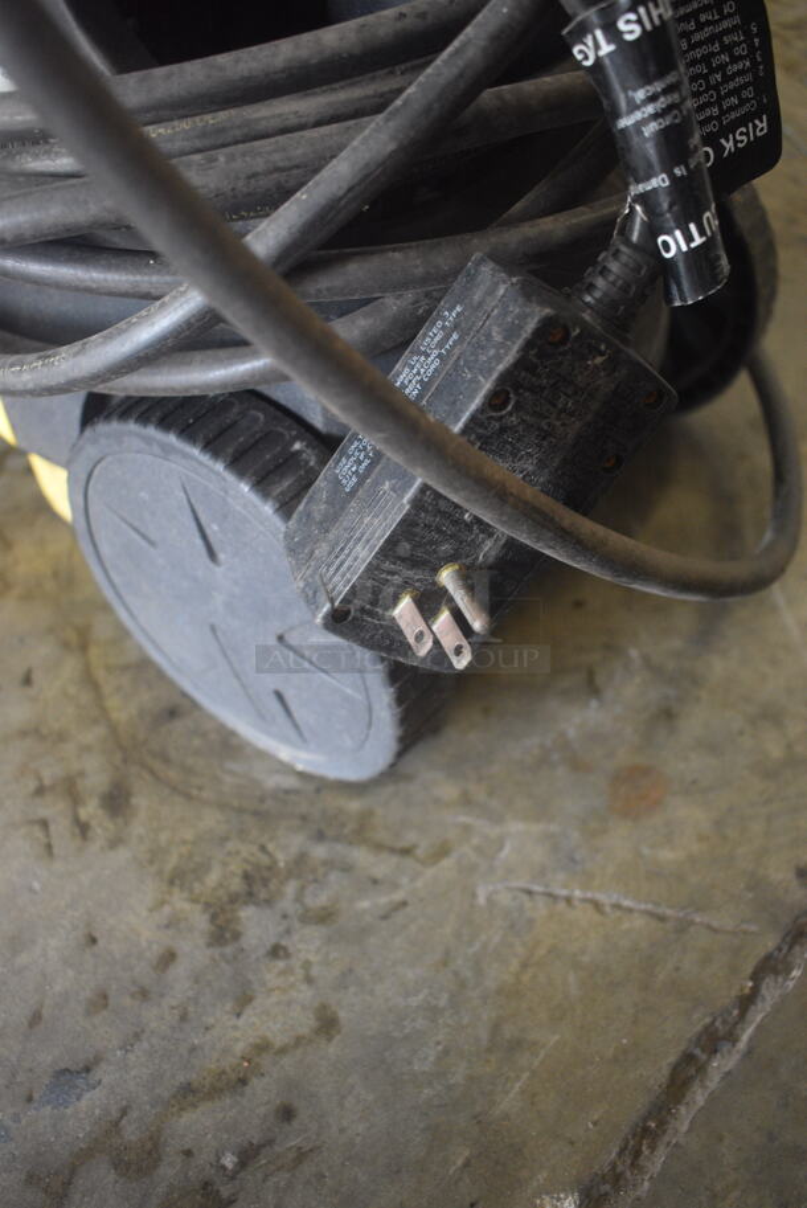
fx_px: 1108
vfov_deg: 57.2
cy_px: 604
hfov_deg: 40.0
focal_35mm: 33
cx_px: 404
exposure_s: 1/60
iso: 1800
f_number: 4
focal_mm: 22
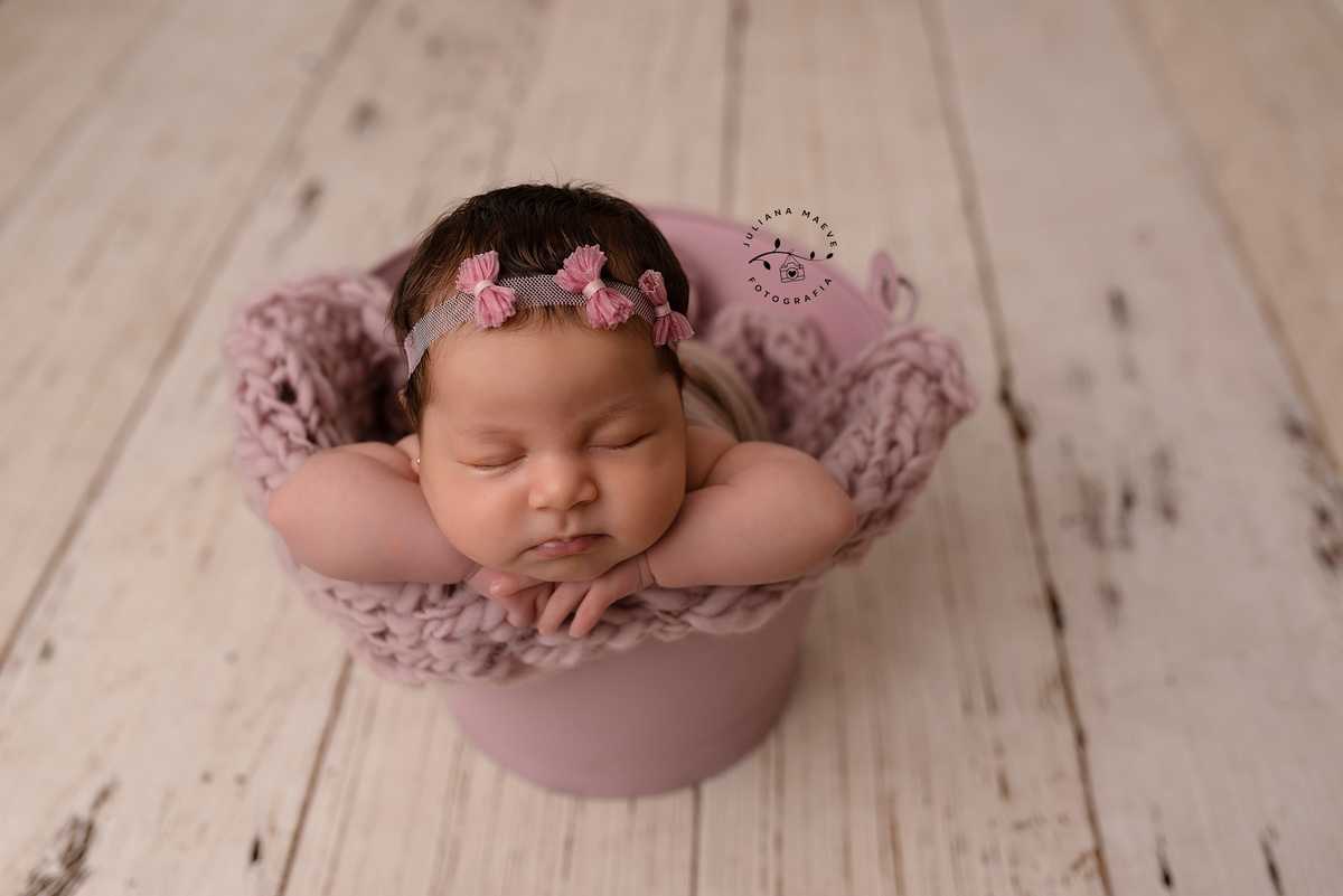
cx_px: 672
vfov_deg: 37.9
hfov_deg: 54.4
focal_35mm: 35
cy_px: 448
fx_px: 1306
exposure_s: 1/125
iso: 125
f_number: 2.8
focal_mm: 35
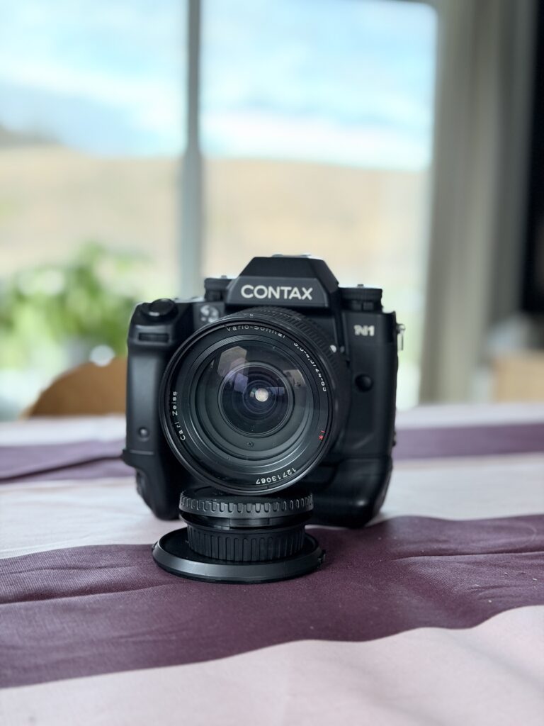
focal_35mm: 48
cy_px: 363
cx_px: 272
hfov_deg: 30.3
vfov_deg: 39.7
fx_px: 1006
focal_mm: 6.76
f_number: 1.78
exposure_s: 1/60
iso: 250
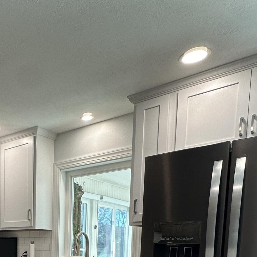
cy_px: 277
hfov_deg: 39.4
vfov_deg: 37.3
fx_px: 319
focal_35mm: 38
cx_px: 8
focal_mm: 2.22
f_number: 2.2
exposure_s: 1/120
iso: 125
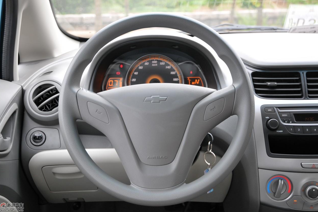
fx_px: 459
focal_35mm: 52
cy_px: 107
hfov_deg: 38.2
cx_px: 159
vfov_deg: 26.0
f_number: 4.5
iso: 400
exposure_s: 1/50
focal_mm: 34
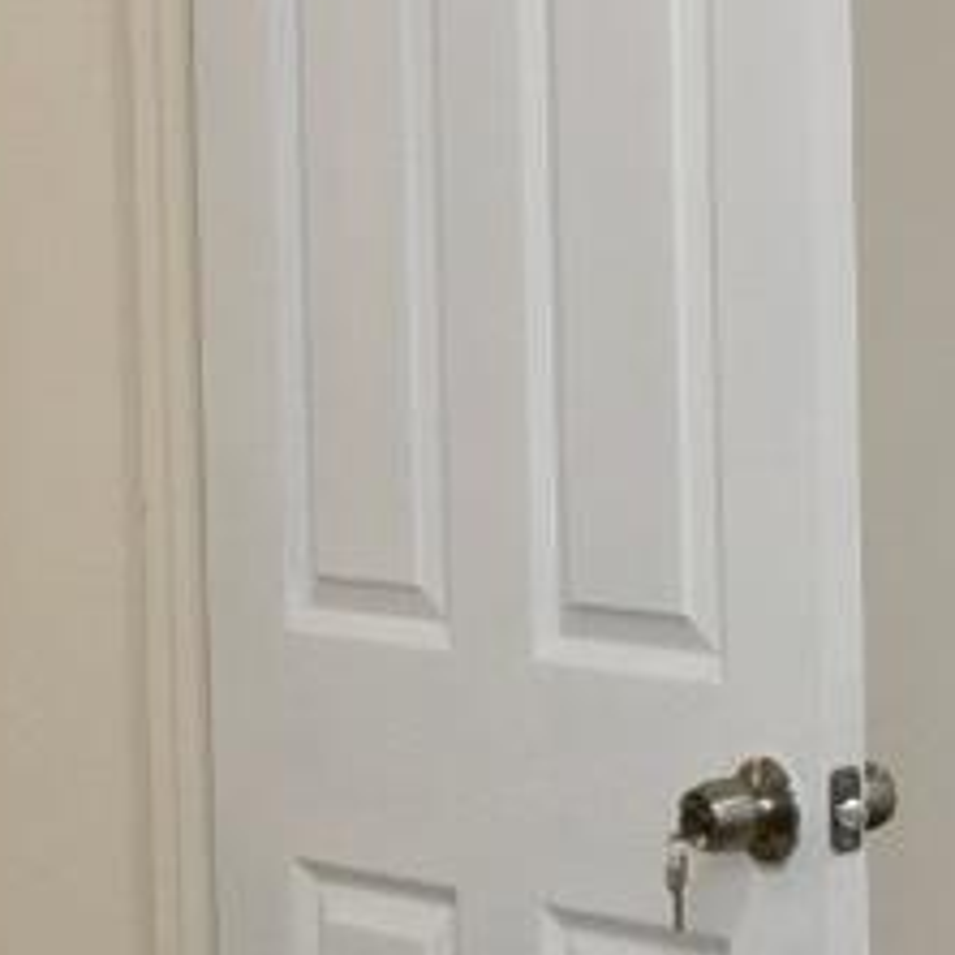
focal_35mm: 165
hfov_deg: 10.6
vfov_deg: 10.6
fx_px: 5150
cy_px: 430
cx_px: 559
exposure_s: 1/60
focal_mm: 18
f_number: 4
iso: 280
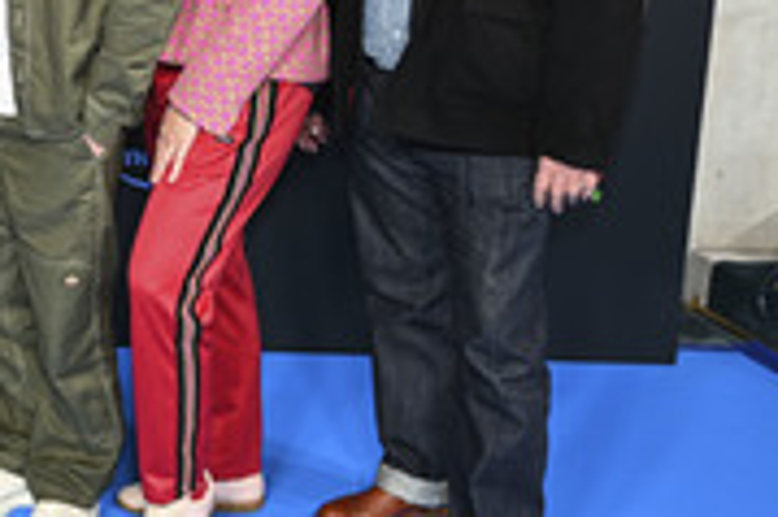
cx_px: -172
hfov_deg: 23.6
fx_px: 1684
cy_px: 113
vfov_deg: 17.3
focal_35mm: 78
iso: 500
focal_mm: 31
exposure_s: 1/125
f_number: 2.8
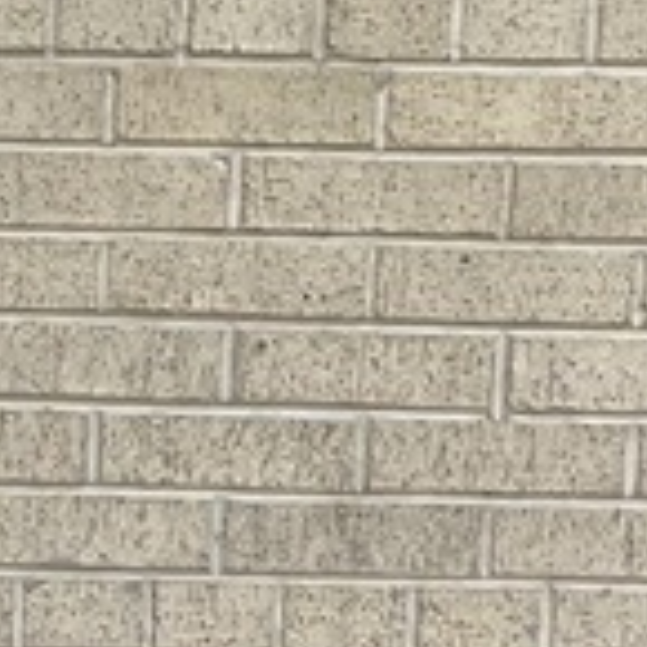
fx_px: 3426
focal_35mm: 162
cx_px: -473
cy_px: -76
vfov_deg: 10.6
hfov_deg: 10.2
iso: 100
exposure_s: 1/90
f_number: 1.6
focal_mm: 5.1
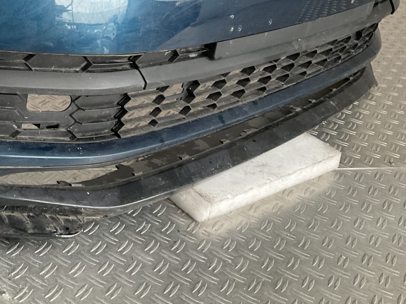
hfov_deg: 31.1
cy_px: 37
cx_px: 33
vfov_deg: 24.2
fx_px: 692
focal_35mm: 59
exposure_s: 1/33
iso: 200
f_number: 1.8
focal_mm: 3
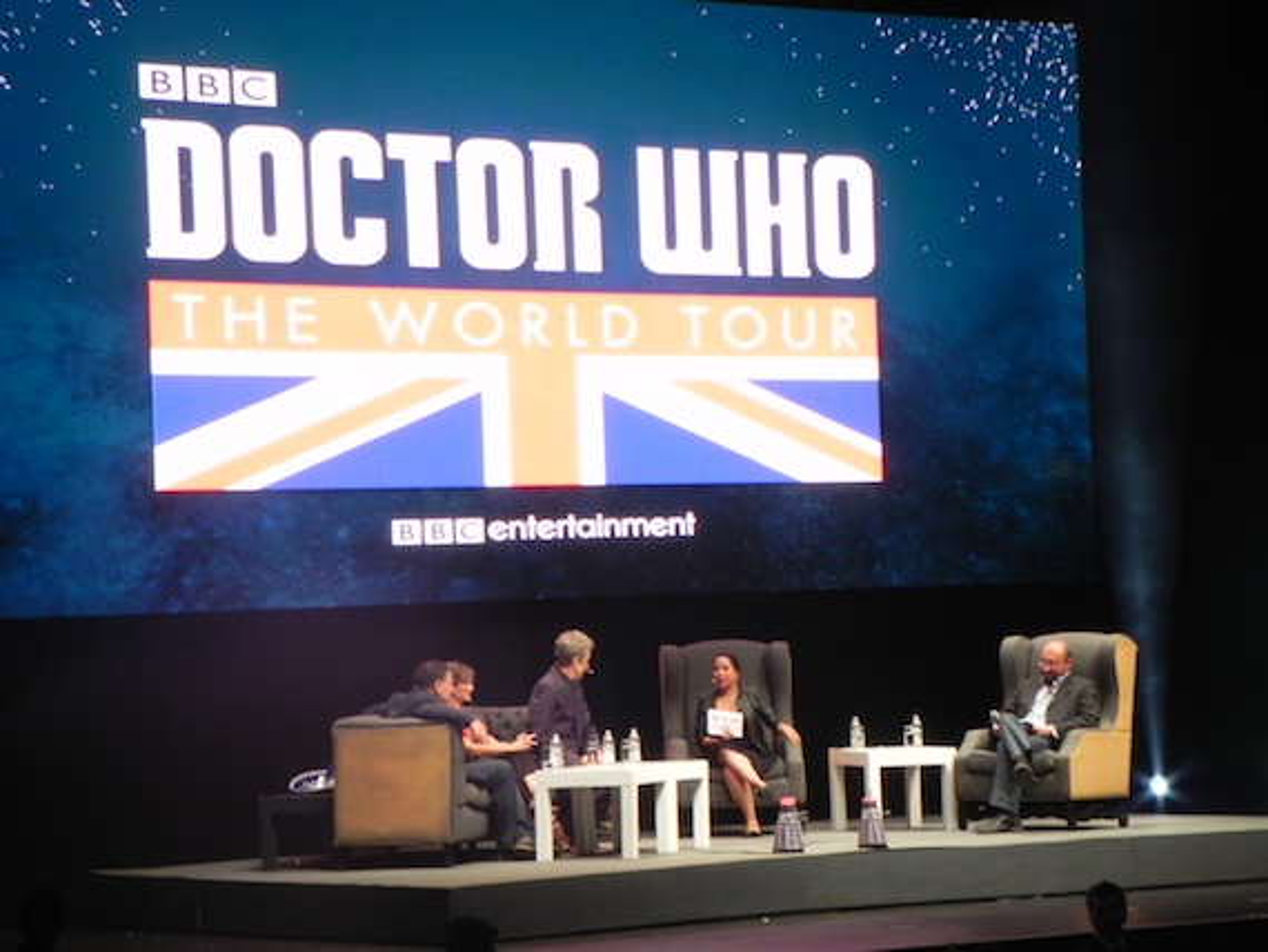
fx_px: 4288
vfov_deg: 12.7
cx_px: 634
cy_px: 476
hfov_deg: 16.8
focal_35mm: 117
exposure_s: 1/15
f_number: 8
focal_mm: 20.8
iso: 400
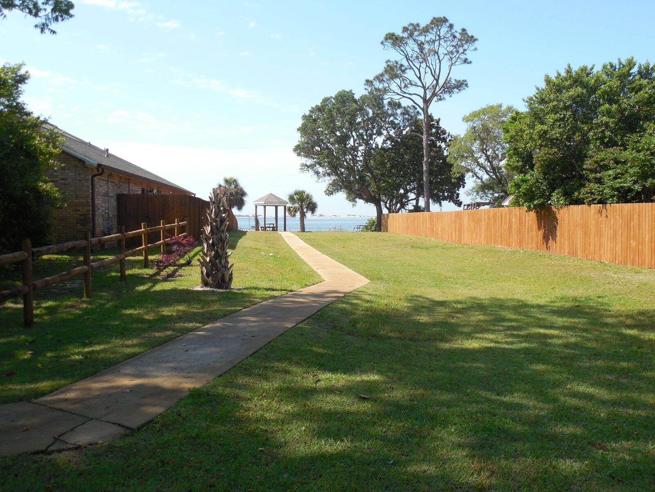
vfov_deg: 45.4
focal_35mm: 31
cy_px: 246
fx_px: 587
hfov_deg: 58.4
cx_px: 328
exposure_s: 1/640
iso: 125
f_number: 3.6
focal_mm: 5.6
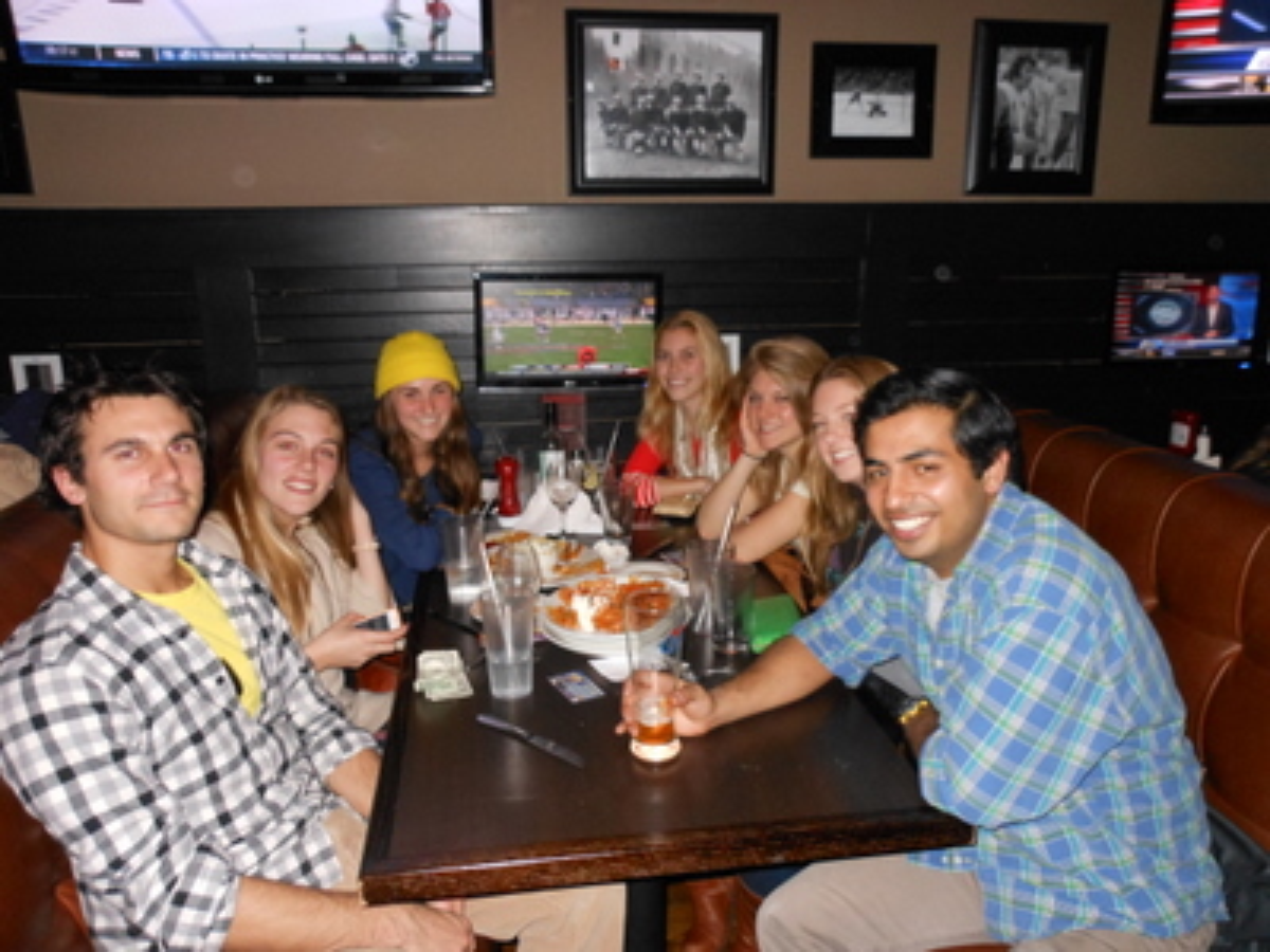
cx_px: 635
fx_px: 1027
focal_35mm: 28
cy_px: 476
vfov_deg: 49.7
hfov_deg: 63.4
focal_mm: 5
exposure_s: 1/25
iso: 320
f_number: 3.7
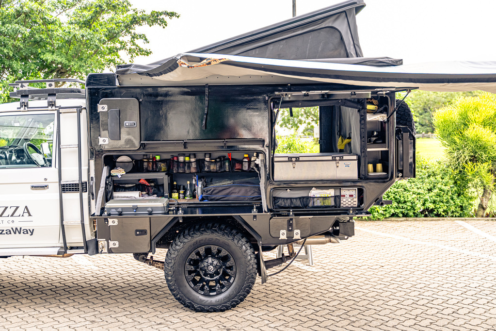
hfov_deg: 47.4
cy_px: 166
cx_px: 248
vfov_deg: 32.6
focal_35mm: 41
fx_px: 565
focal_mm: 41
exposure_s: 1/1250
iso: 500
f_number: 2.8
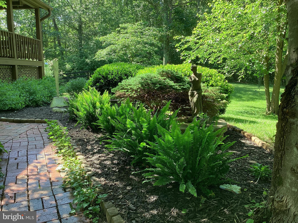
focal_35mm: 31
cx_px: 149
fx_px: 267
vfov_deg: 45.4
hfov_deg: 58.4
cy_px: 112
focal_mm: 3.3
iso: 50
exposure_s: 1/120
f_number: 2.4
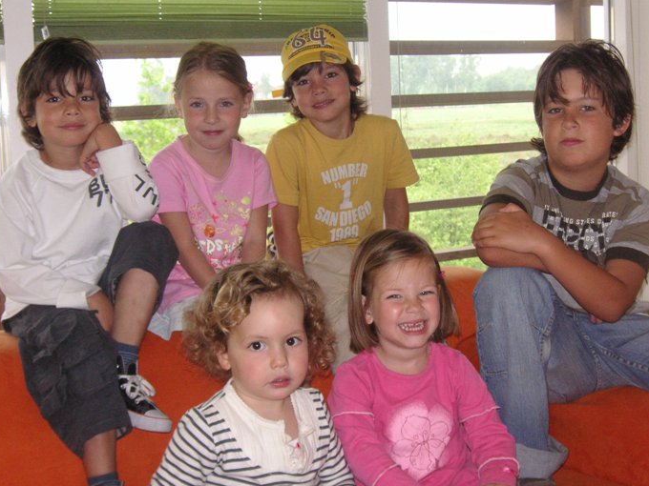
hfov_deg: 31.2
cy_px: 245
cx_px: 321
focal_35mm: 62
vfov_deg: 23.7
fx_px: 1162
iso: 160
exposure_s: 1/60
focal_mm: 10.2
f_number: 3.9
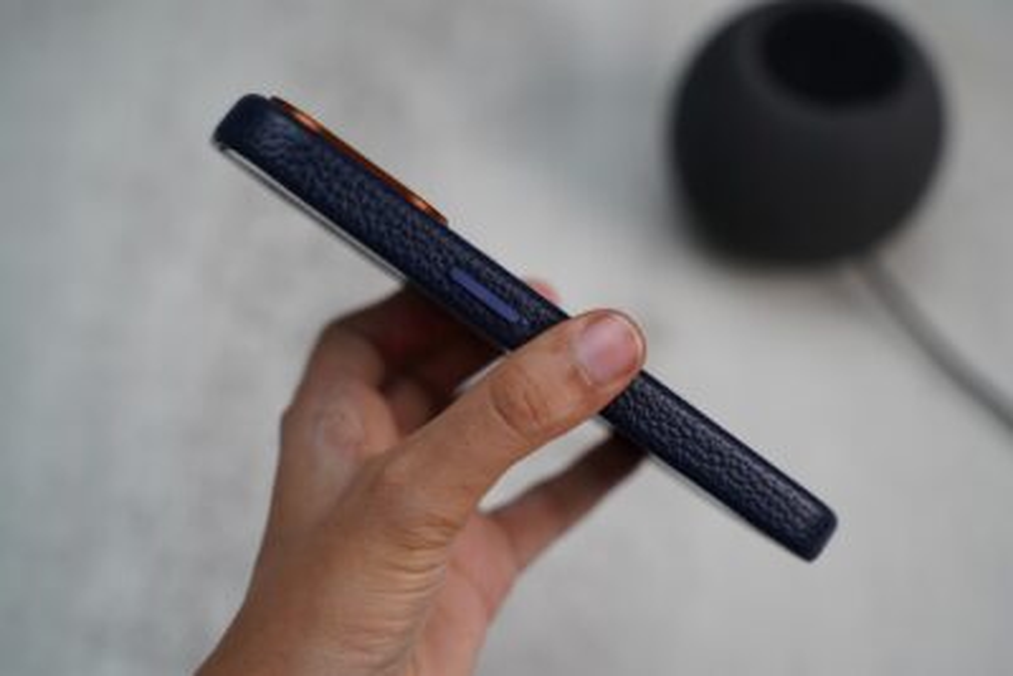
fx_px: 1548
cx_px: 506
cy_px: 338
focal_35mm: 55
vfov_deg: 24.6
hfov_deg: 36.2
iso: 500
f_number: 4
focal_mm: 55
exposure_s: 1/60
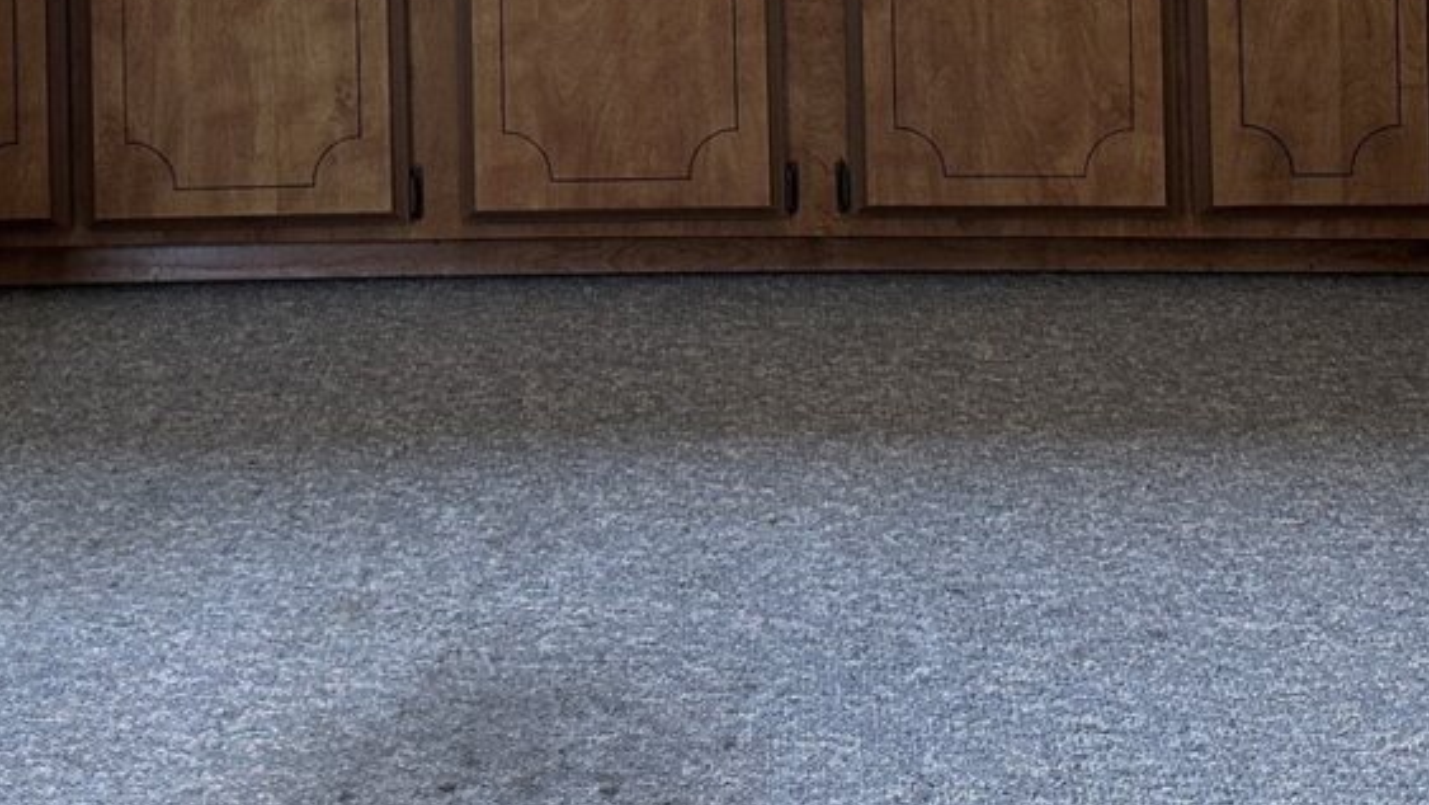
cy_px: -493
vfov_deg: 16.5
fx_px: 2464
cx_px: 629
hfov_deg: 32.3
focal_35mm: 65
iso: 200
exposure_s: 1/120
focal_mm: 6.86
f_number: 1.78
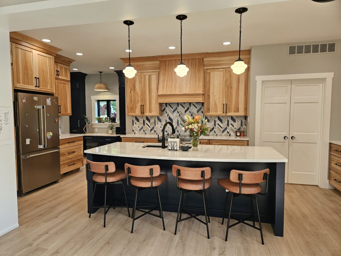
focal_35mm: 23
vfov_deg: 58.9
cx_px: 170
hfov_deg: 73.9
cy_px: 128
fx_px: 227
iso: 80
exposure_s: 1/120
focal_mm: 5.4
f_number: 1.8
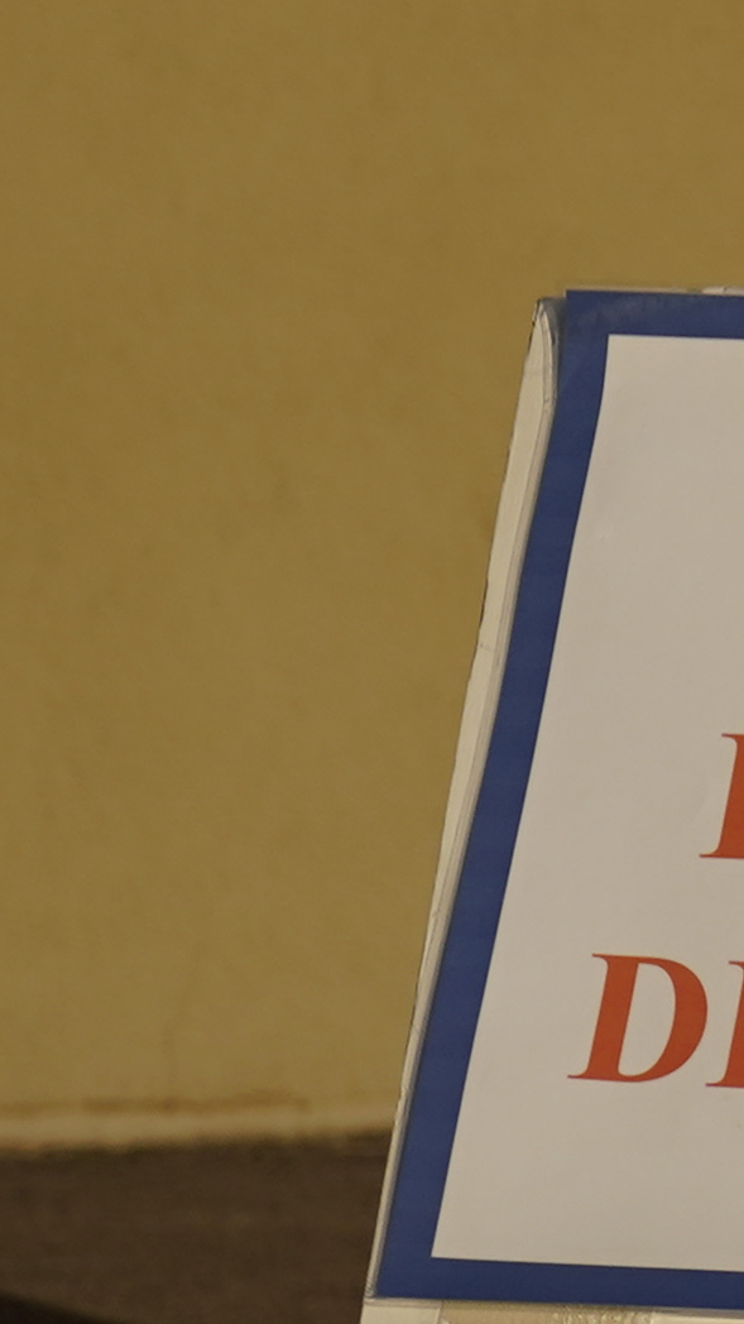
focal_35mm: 306
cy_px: 422
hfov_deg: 3.8
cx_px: 2751
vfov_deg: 7.1
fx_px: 10739
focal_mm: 51
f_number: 2.8
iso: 125
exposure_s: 1/4000
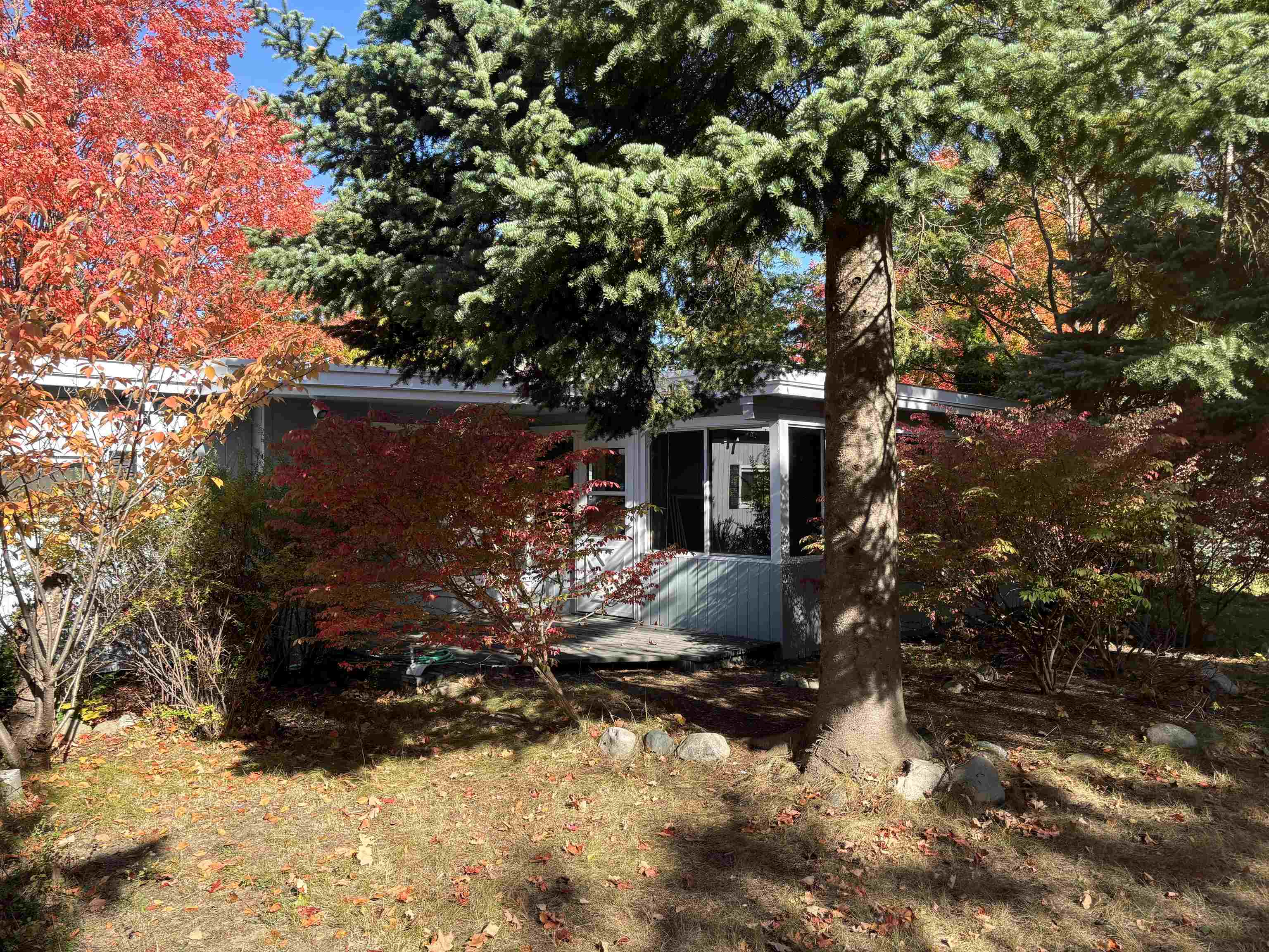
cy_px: 476
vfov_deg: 53.1
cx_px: 634
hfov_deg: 67.3
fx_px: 953
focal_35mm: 26
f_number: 1.6
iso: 50
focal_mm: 5.96
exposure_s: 1/608
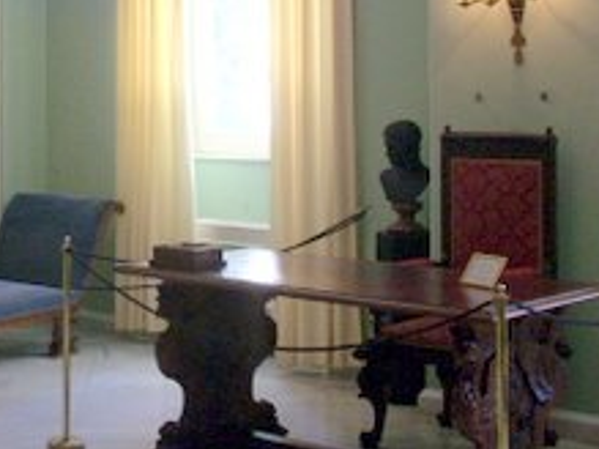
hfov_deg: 23.8
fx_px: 1401
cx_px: 118
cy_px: 49
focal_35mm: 81
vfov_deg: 17.9
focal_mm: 6.2
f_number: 2.8
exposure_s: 1/30
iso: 147
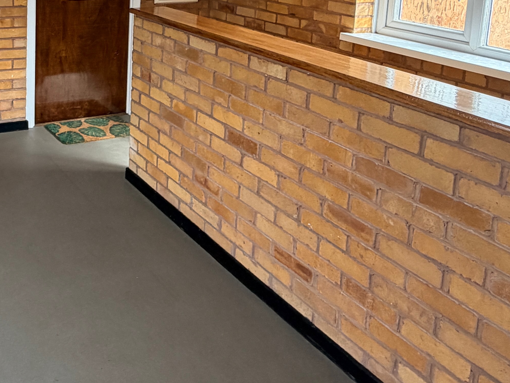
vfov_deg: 33.2
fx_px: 589
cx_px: 90
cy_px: 8
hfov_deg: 44.2
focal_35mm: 40
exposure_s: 1/121
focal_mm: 2.22
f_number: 2.2
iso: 100
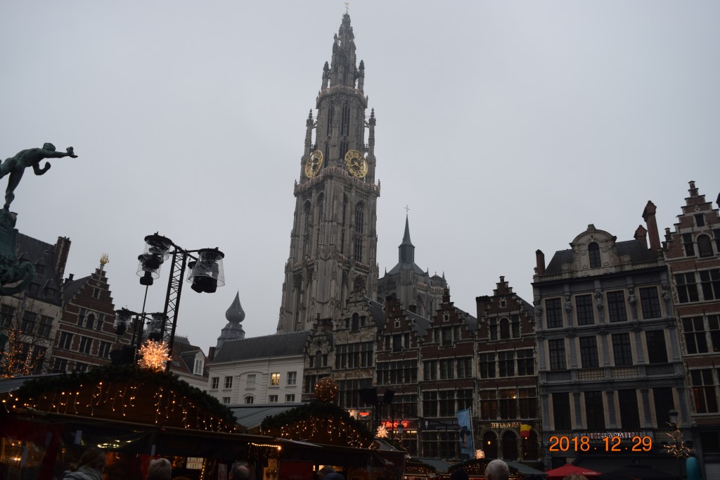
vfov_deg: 47.9
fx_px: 540
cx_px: 360
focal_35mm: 27
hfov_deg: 67.4
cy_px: 240
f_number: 5
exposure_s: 1/100
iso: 400
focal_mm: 18
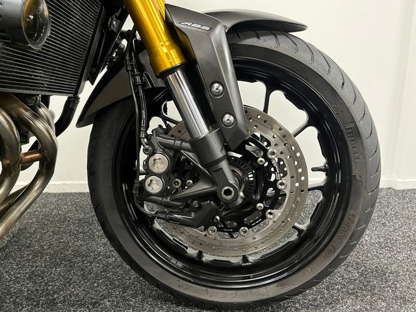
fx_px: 312
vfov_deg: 53.1
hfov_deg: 67.3
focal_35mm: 26
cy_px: 156
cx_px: 208
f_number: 1.6
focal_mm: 5.1
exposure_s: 1/33
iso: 500
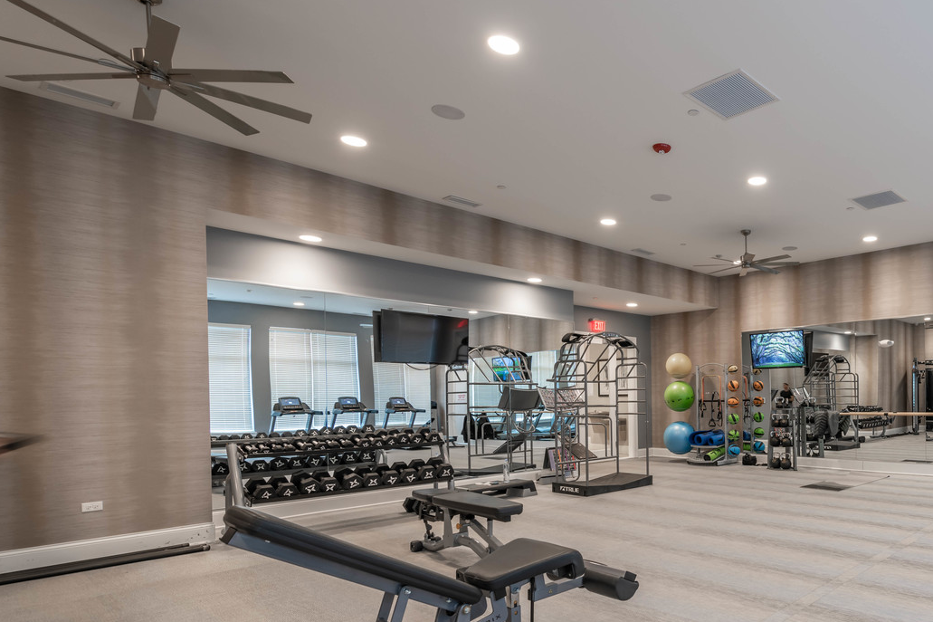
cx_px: 722
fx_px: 570
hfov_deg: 72.0
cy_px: 403
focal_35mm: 22
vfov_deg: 56.3
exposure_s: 1/4
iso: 200
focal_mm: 14
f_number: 7.1
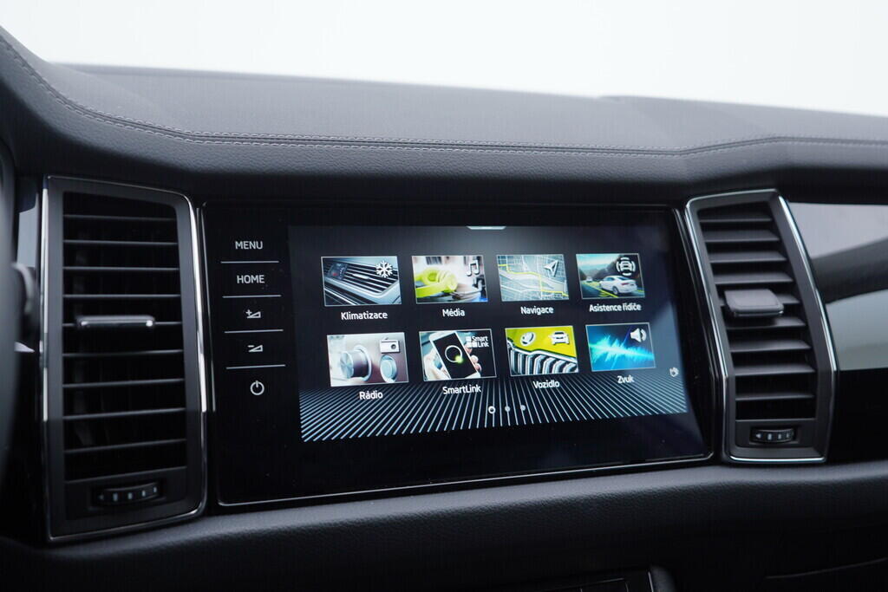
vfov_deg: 36.9
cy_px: 296
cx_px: 444
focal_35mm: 36
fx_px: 888
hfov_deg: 53.1
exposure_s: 1/50
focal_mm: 24
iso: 125
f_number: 3.2
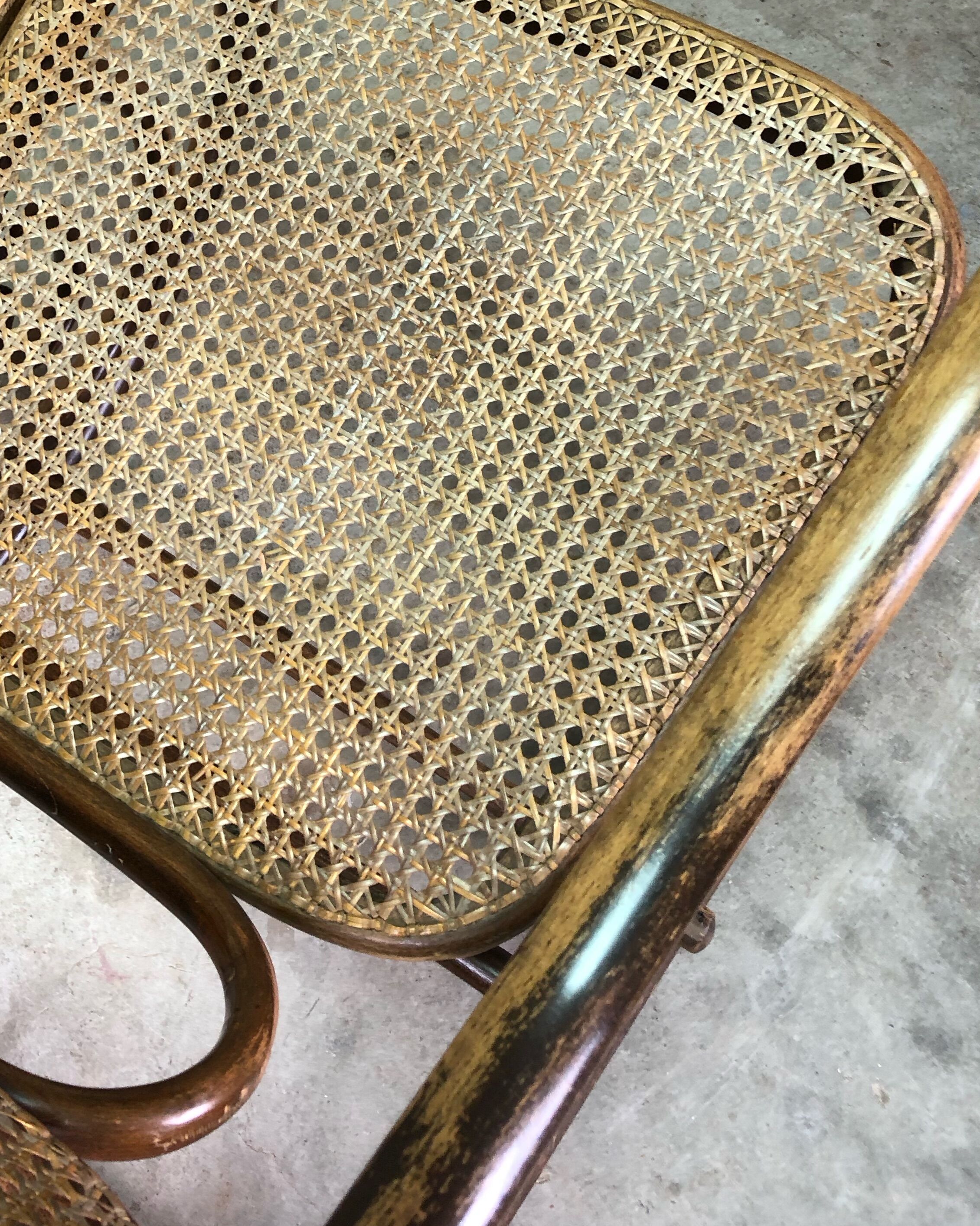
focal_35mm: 39
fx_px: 1414
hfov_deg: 37.8
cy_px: 368
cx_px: 329
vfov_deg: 45.8
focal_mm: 3.99
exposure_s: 1/20
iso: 32
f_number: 1.8
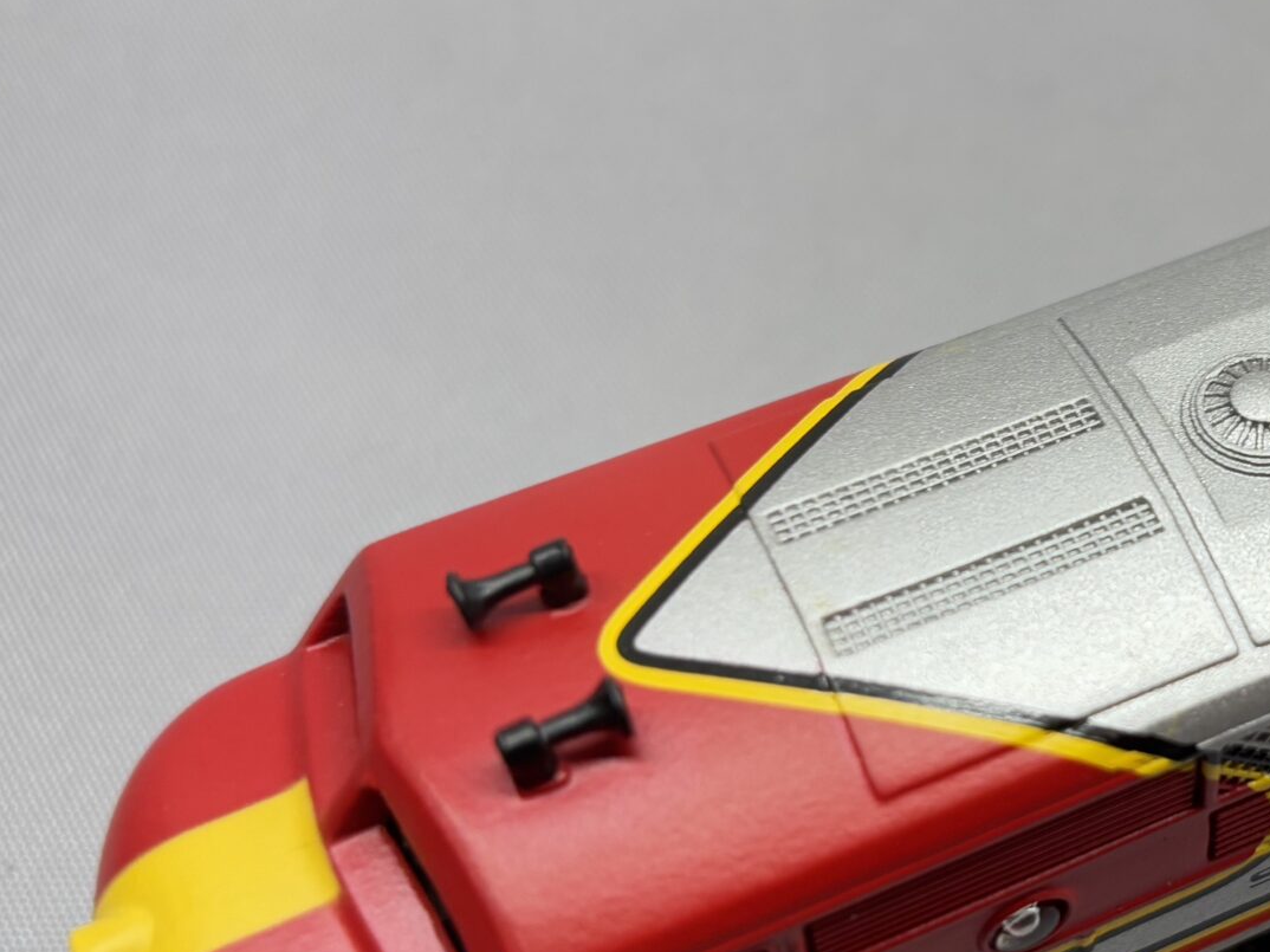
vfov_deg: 23.6
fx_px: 2274
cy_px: 552
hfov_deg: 29.8
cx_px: 1154
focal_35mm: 62
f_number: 1.6
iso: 80
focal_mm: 5.96
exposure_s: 1/50
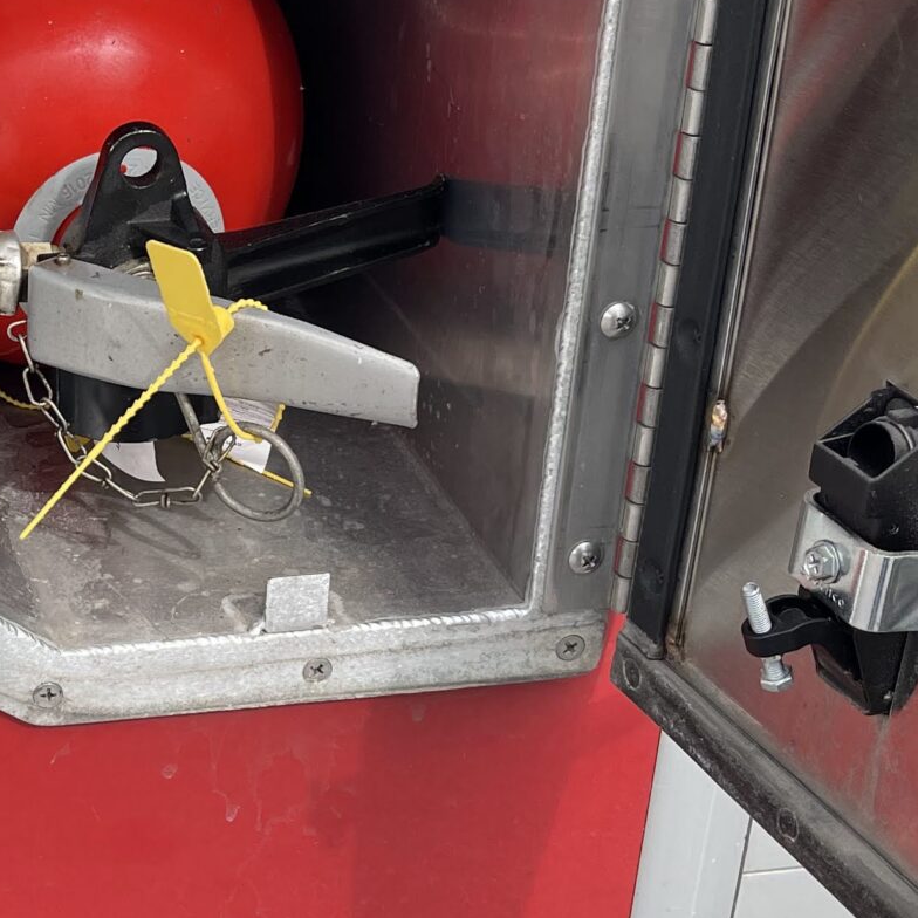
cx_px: -56
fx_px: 2250
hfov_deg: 22.0
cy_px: 472
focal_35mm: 75
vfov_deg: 23.1
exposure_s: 1/807
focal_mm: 5.1
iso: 32
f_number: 1.6
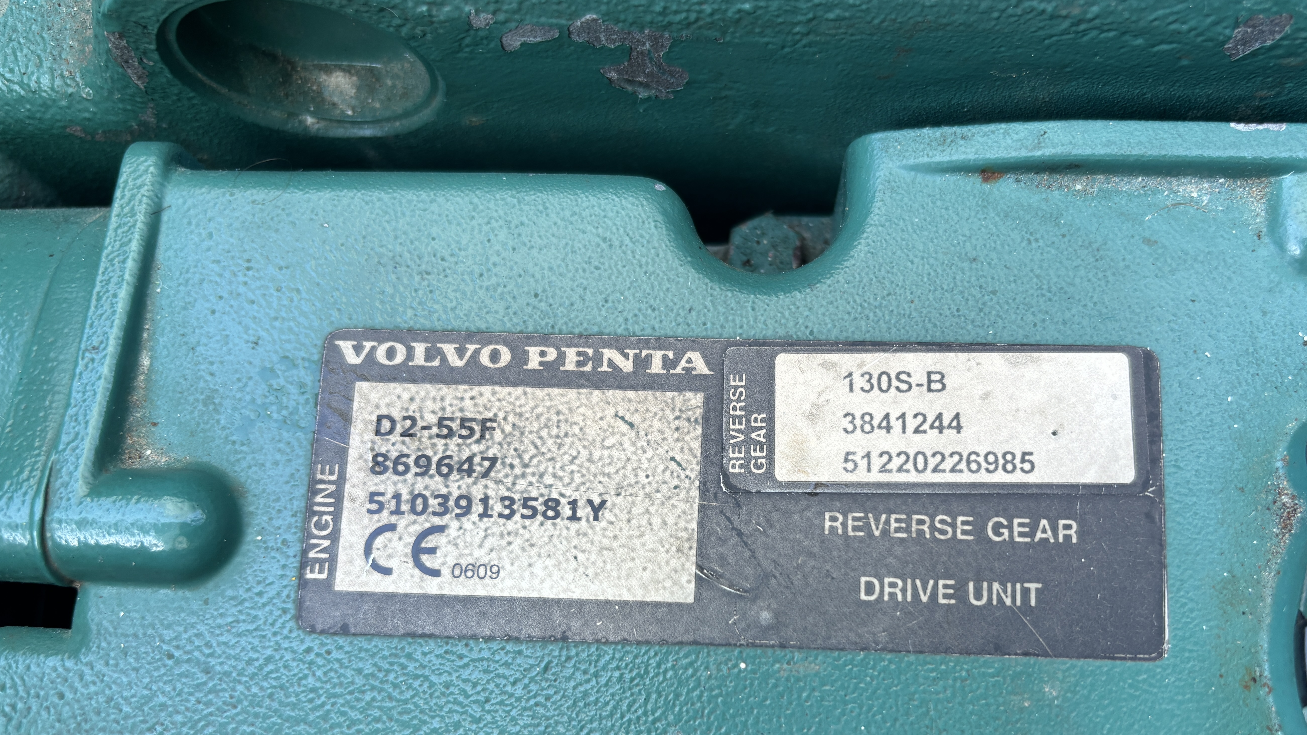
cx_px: 712
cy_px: 474
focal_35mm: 31
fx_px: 1074
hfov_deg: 62.5
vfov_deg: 37.5
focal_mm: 5.96
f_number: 1.6
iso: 40
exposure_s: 1/121
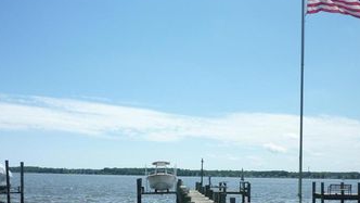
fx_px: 392
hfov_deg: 49.4
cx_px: 177
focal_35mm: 41
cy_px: 171
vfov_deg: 28.2
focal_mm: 4.4
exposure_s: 1/640
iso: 80
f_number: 4
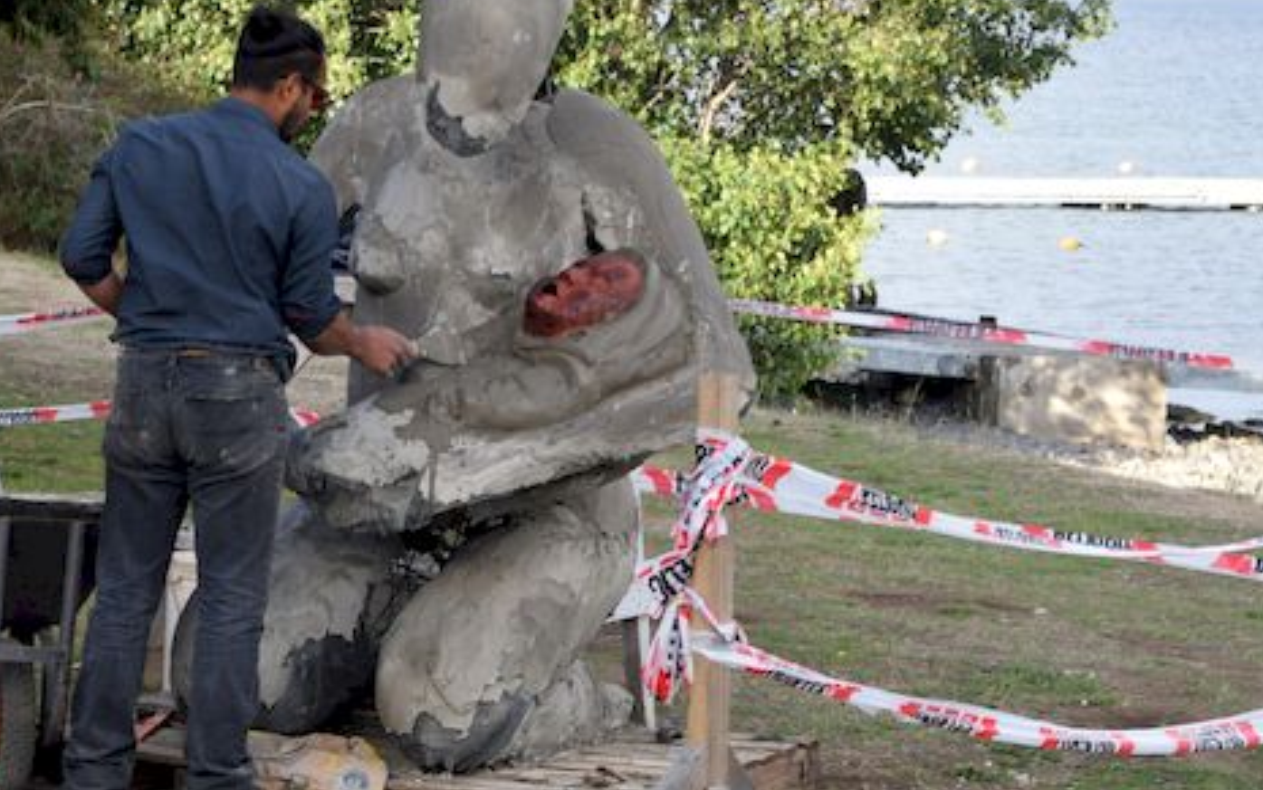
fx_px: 5544
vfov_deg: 8.1
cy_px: 72
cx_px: 345
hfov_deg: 13.0
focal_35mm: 161
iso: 200
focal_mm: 50
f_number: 7.1
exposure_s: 1/200
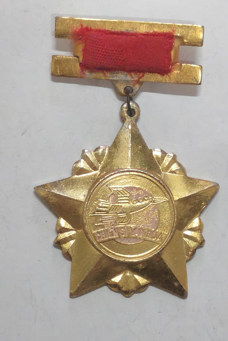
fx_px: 1045
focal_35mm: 110
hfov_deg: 12.4
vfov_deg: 18.6
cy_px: 170
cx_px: 123
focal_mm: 5.52
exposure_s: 1/33
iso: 640
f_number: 1.95
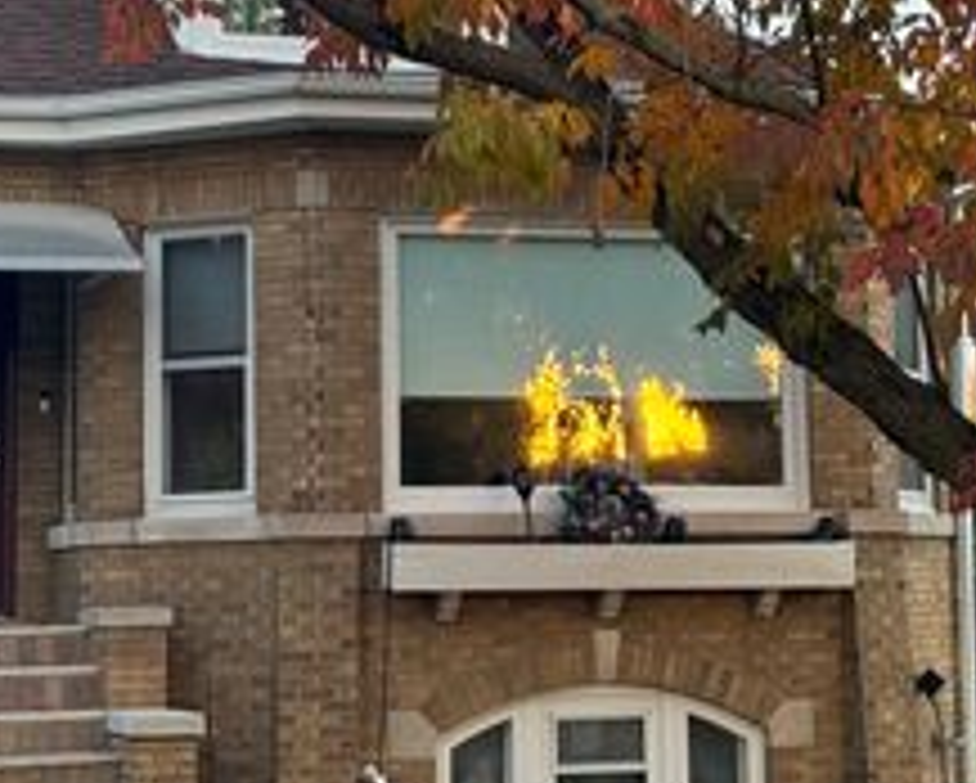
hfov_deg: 17.7
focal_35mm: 108
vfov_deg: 14.2
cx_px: 589
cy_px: 115
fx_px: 3122
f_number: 1.78
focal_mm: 6.76
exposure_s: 1/136
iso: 100
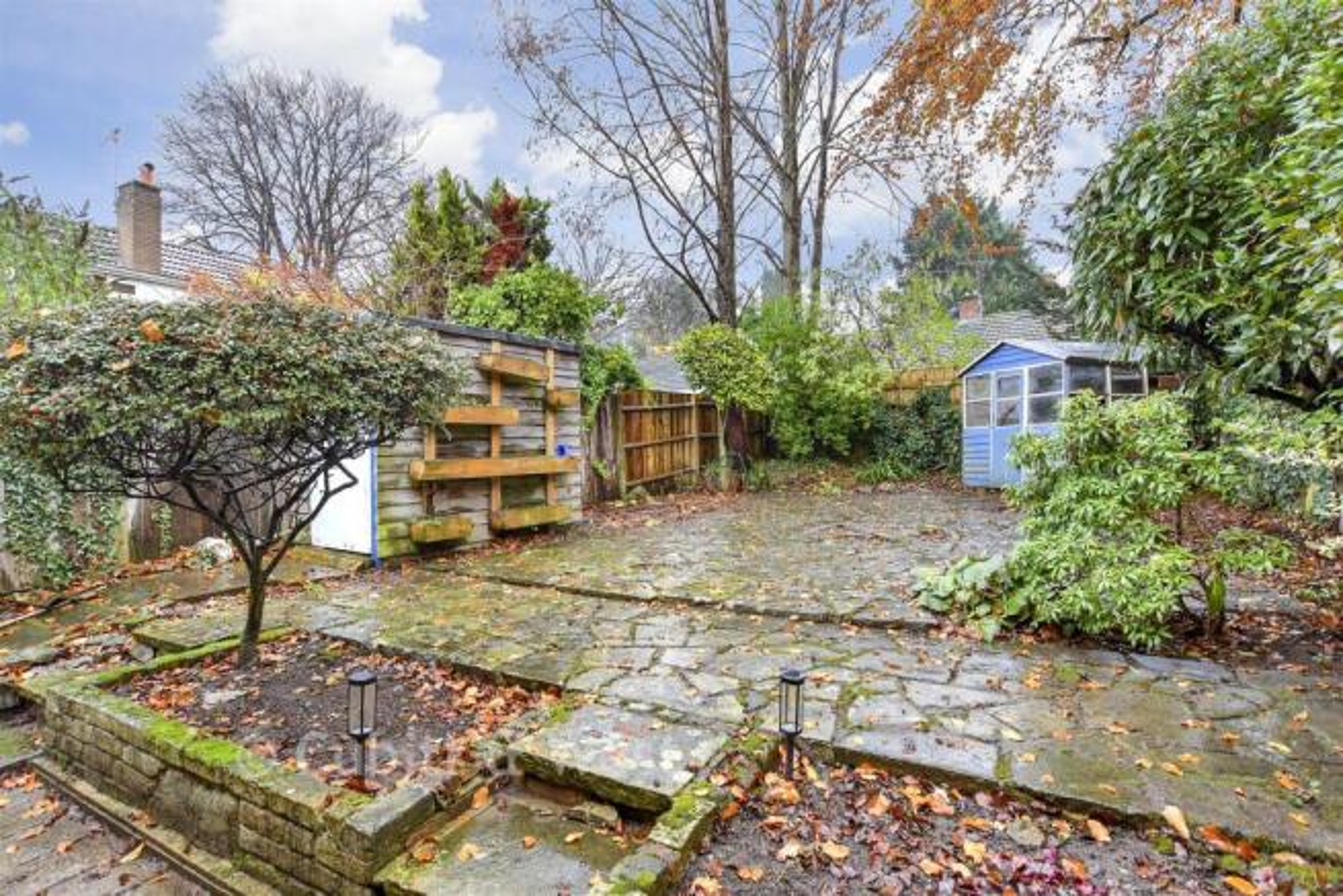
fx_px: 634
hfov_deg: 93.3
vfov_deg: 70.5
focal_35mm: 17
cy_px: 448
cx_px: 672
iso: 160
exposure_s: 1/8
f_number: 8
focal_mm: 11.5
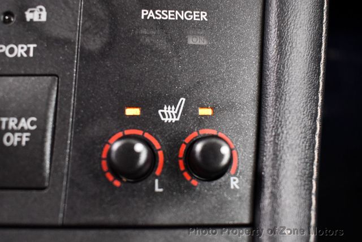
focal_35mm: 36
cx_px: 181
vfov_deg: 36.9
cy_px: 121
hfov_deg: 53.1
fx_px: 362
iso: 3600
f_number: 3.5
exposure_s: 1/60
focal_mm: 18
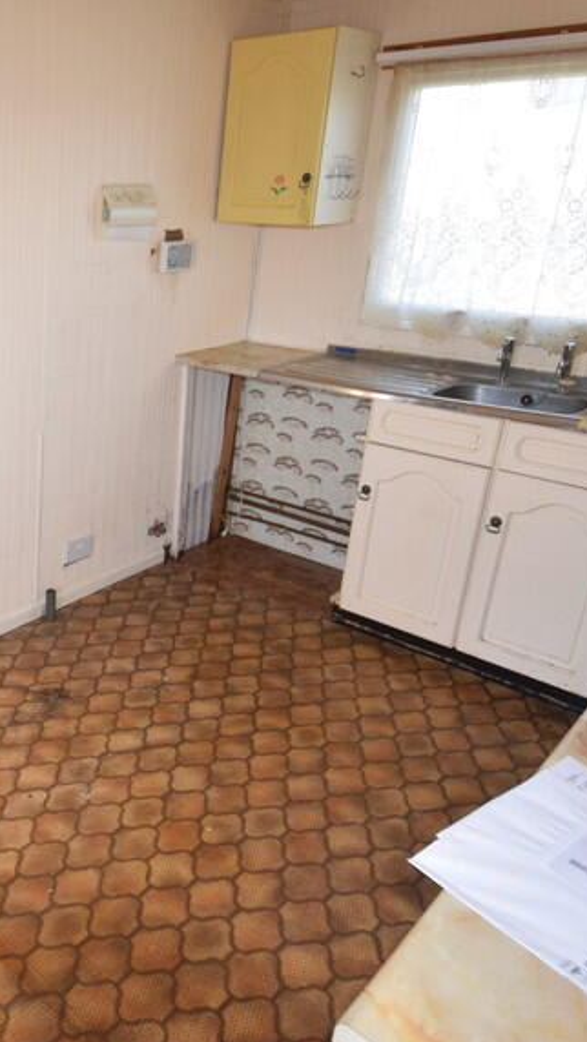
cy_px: 504
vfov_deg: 62.7
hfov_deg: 34.1
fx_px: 856
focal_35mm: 31
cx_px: -15
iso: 450
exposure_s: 1/125
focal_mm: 11
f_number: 5.6
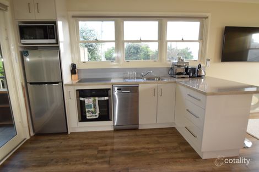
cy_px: 86
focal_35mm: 20
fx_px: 140
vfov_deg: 63.2
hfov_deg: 85.4
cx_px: 130
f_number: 5
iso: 800
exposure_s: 1/100
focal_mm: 13
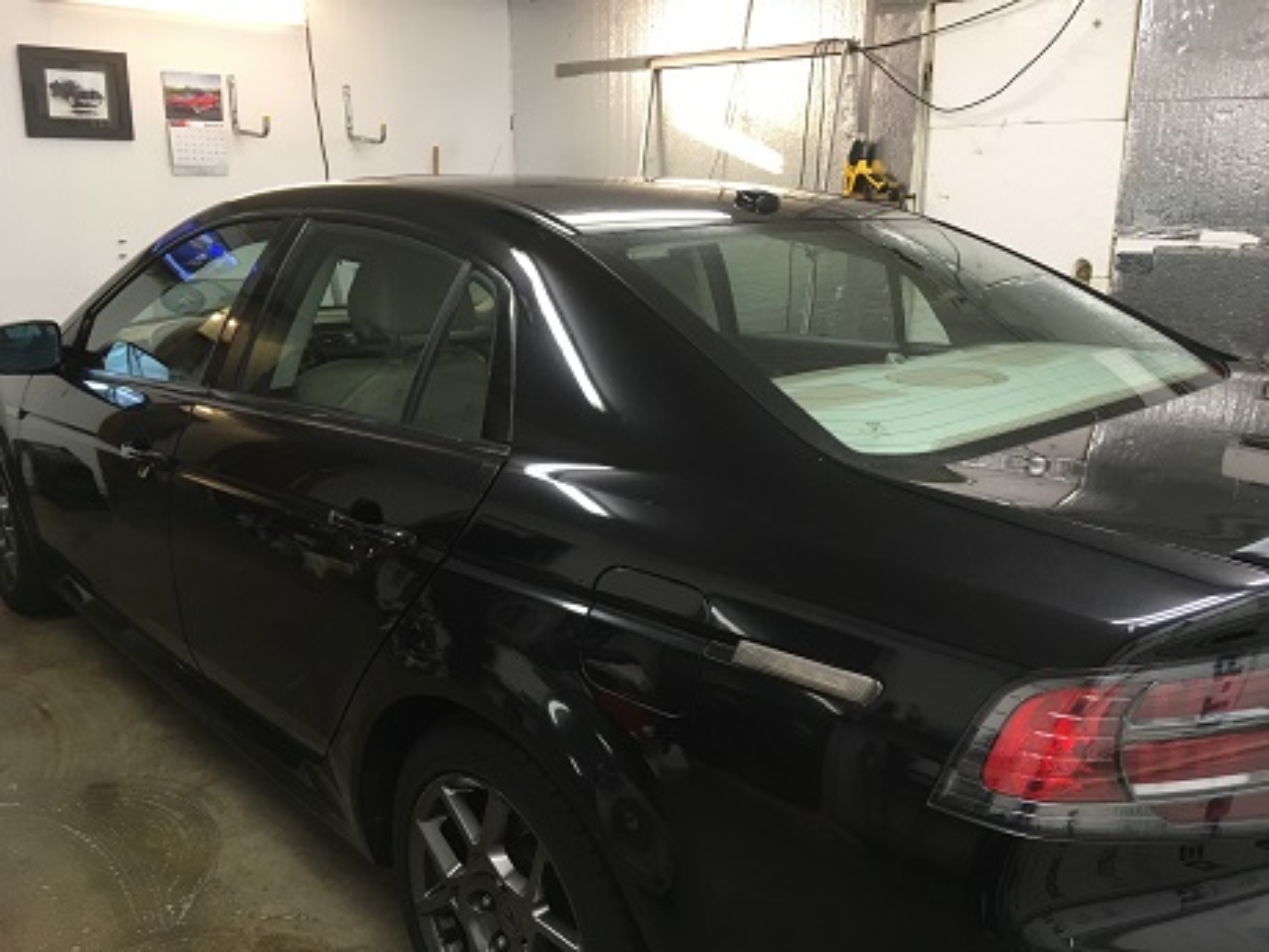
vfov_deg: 48.2
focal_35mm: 29
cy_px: 476
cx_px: 634
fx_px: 1063
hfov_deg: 61.7
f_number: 2.2
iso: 80
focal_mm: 4.15
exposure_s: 1/30
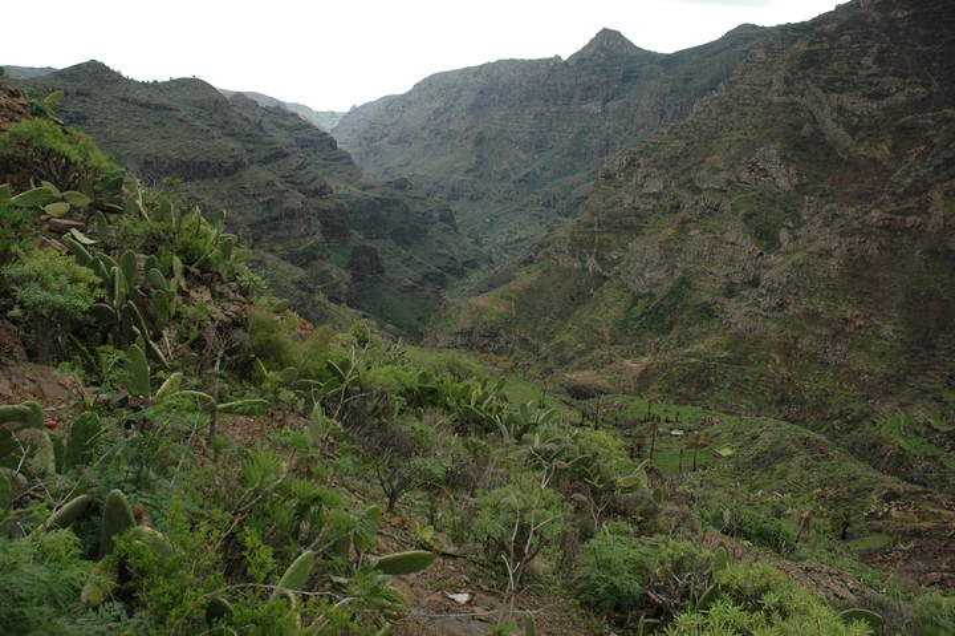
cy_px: 318
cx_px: 478
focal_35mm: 27
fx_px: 716
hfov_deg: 67.4
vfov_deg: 47.9
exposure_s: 1/160
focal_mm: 18
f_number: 6.3
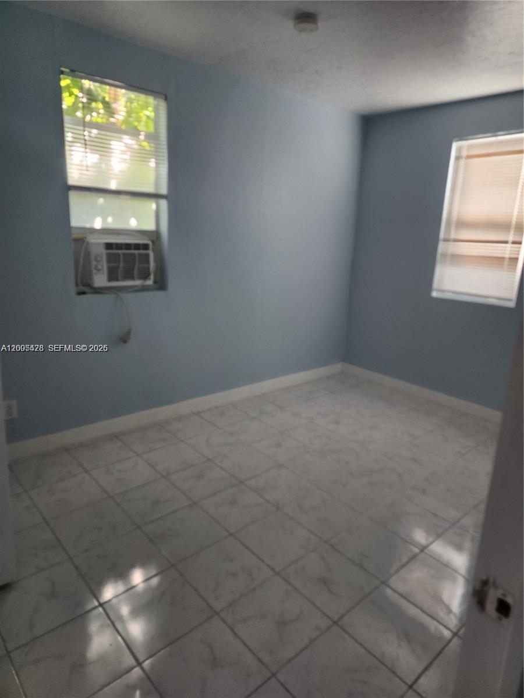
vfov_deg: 73.9
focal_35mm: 23
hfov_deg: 58.9
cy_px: 349
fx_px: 464
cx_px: 262
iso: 160
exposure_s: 1/120
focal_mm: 6.4
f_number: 1.8
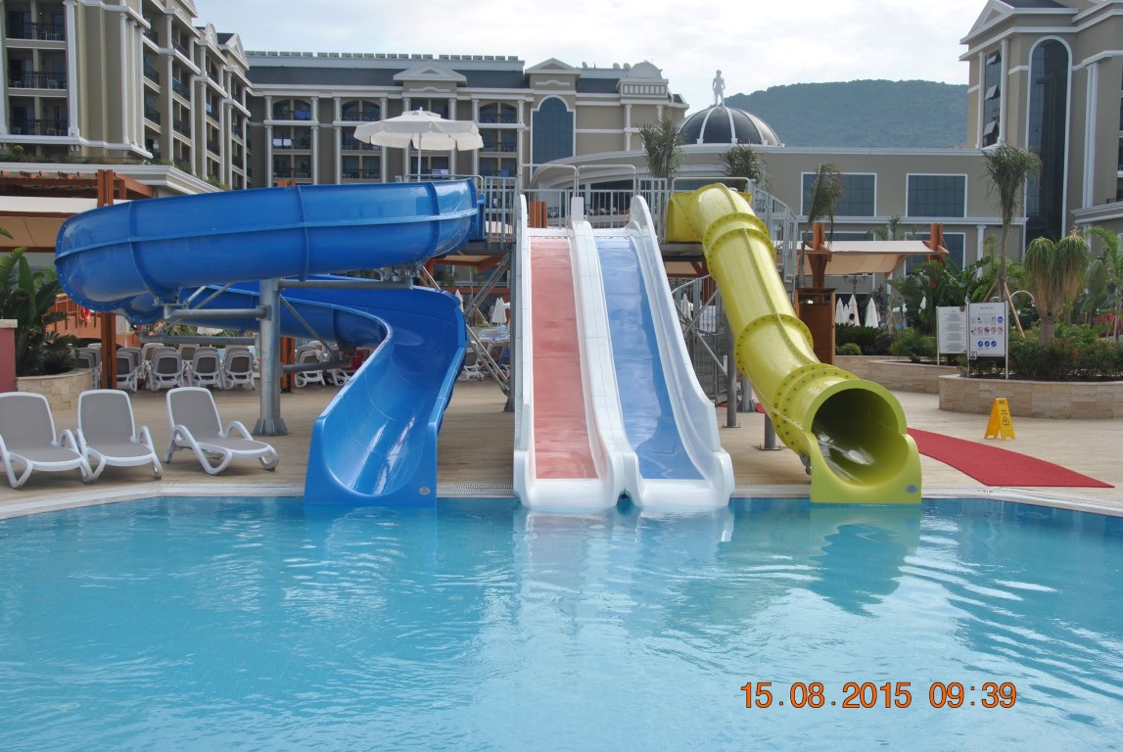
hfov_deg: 49.5
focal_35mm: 39
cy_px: 376
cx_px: 562
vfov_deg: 34.3
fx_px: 1218
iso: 100
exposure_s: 1/250
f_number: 8
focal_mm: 26
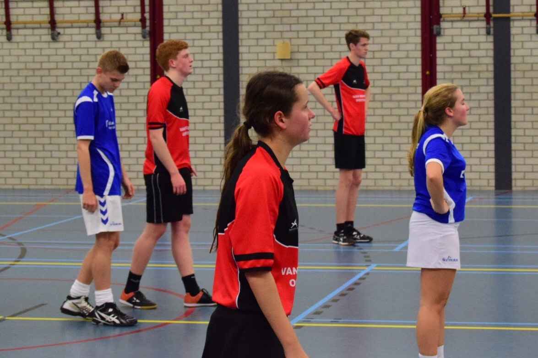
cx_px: 269
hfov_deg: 24.6
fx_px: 1233
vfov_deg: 16.5
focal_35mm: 82
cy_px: 179
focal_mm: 55
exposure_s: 1/200
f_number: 7.1
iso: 5000
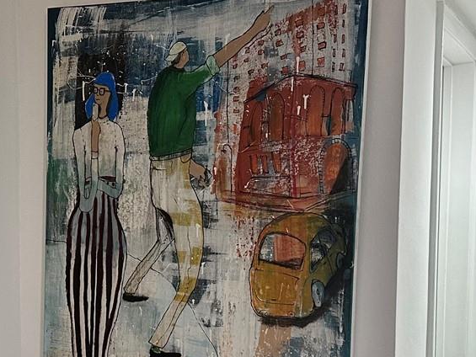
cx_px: 115
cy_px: 303
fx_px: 935
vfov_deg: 21.3
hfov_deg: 28.1
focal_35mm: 68
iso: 200
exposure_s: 1/120
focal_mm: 6.86
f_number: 1.78
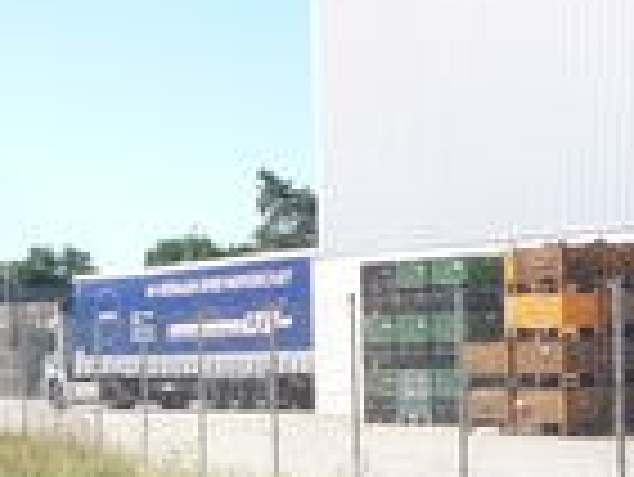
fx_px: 1998
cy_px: 382
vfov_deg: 13.5
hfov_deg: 17.6
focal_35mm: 109
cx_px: -18
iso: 100
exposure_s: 1/400
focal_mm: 5.2
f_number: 4
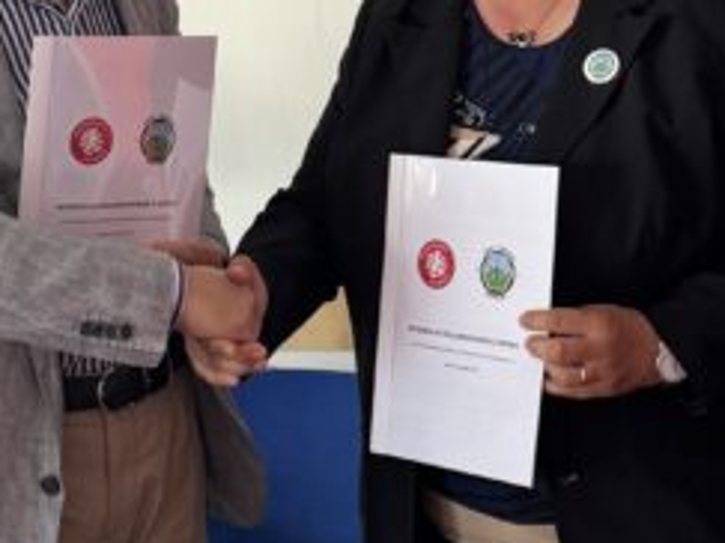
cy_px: 0
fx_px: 1591
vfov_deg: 18.8
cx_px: 254
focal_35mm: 76
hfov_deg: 25.6
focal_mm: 6.76
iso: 250
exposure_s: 1/60
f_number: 1.78
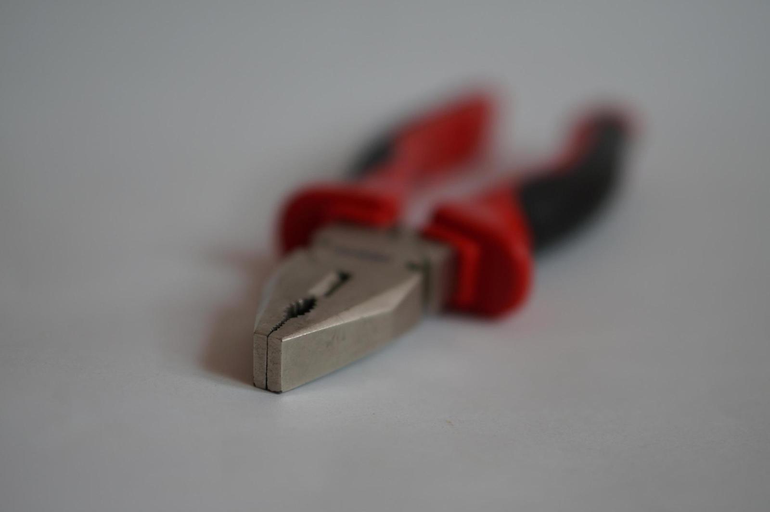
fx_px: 1603
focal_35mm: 75
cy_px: 256
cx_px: 385
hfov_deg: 27.0
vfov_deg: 18.2
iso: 100
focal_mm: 50
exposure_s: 1/30
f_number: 1.8
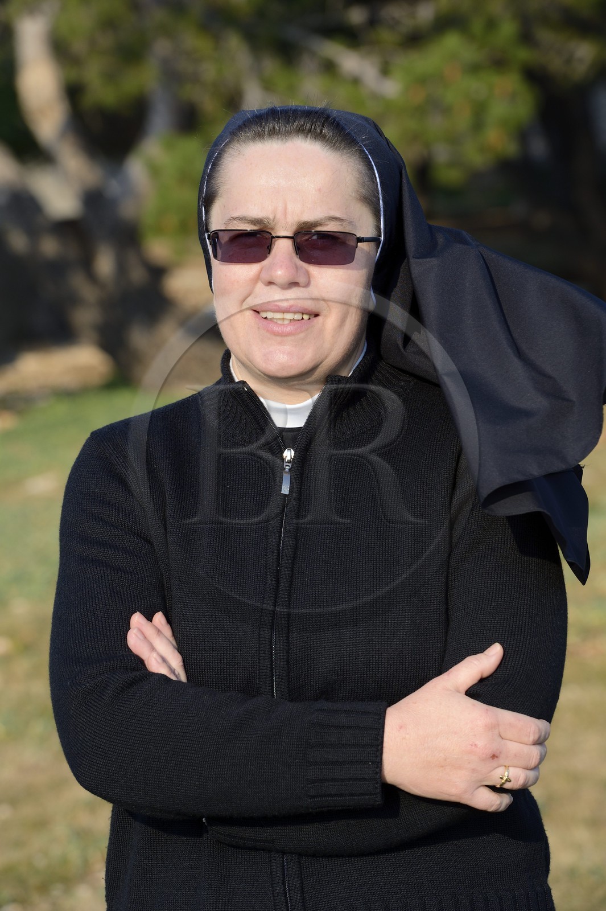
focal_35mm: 180
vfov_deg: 11.4
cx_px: 303
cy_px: 456
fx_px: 4550
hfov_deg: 7.6
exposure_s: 1/320
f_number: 9
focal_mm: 180
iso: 200
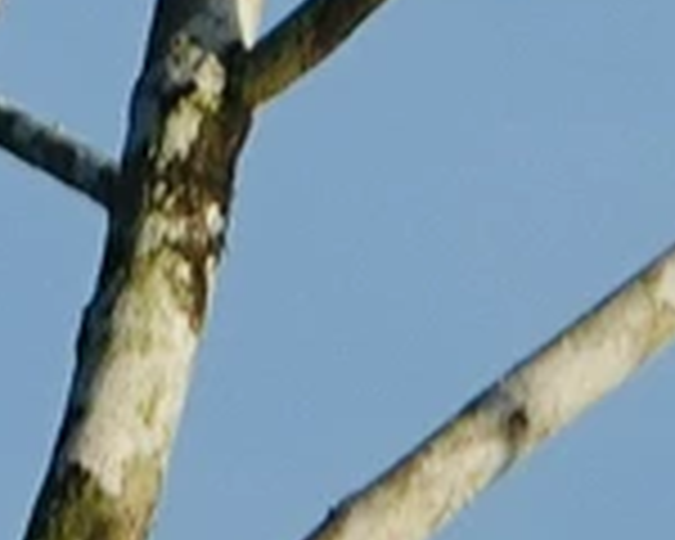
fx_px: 74855
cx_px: -351
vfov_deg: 0.4
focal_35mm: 3747
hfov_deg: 0.5
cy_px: -909
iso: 100
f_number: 4
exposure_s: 1/800
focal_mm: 220
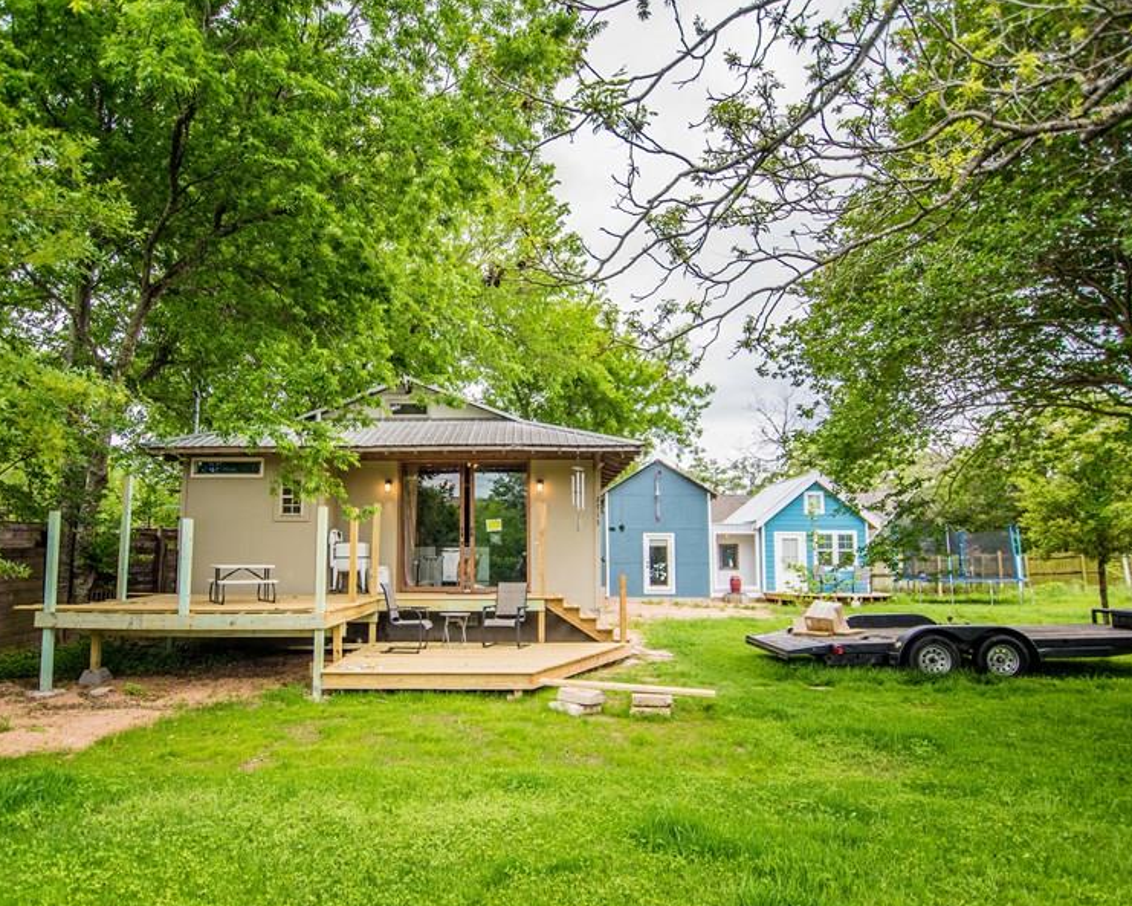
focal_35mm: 22
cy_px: 498
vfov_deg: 63.0
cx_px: 505
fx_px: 737
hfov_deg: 74.8
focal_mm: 16
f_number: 2.8
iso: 64
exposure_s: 1/400
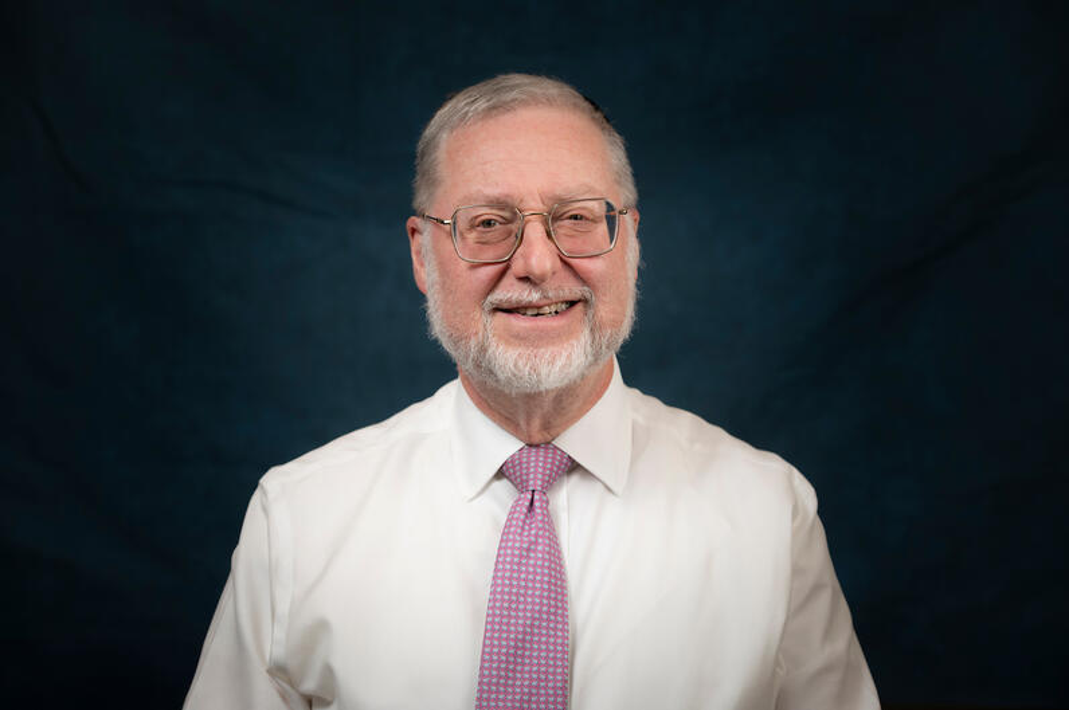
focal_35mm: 100
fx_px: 2966
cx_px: 534
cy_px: 355
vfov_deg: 13.7
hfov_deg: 20.4
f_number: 5.6
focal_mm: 100
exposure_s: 1/200
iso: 125
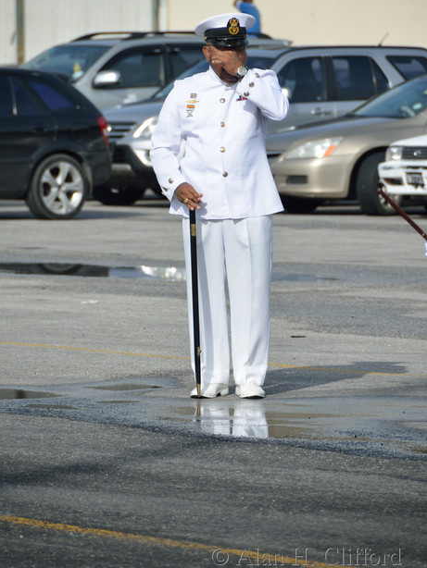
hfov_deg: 4.5
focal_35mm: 328
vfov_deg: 6.0
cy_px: 255
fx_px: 5391
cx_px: 214
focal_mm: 200
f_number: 5.6
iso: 100
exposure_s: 1/640
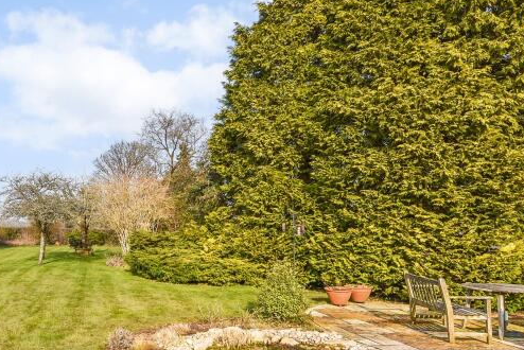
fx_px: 422
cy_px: 205
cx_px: 123
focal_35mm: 29
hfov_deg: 59.8
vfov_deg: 44.8
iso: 400
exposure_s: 1/1250
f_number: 7.1
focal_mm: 14
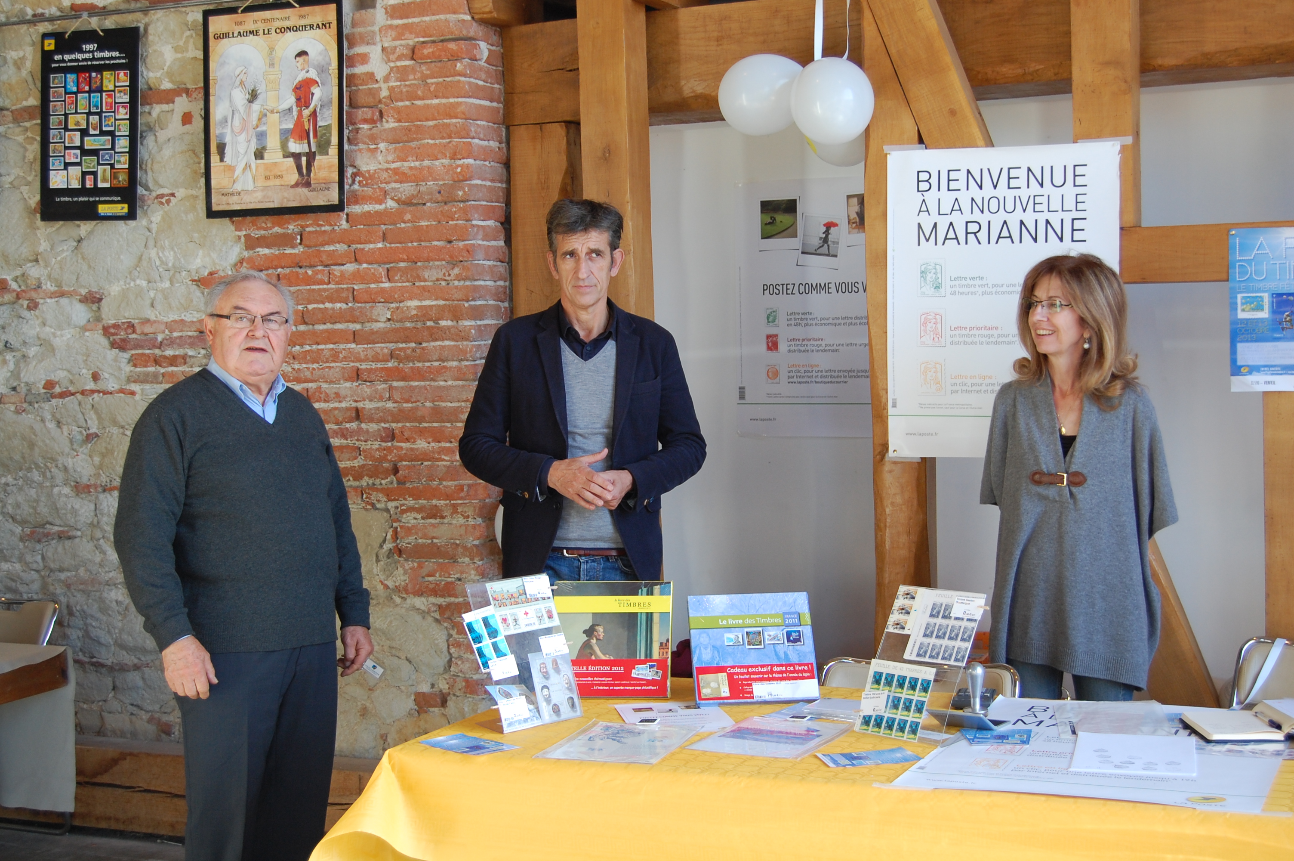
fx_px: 1832
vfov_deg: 26.4
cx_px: 647
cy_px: 430
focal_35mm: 51
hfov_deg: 38.9
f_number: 5
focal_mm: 34
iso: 400
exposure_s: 1/100
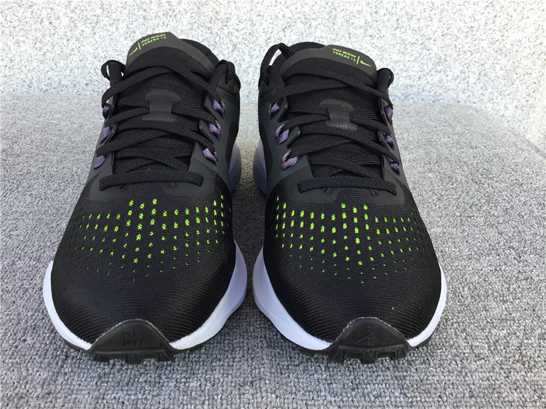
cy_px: 204
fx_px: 489
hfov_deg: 58.4
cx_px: 273
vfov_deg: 45.4
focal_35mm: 31
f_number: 2.4
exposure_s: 1/100
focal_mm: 3.3
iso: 40
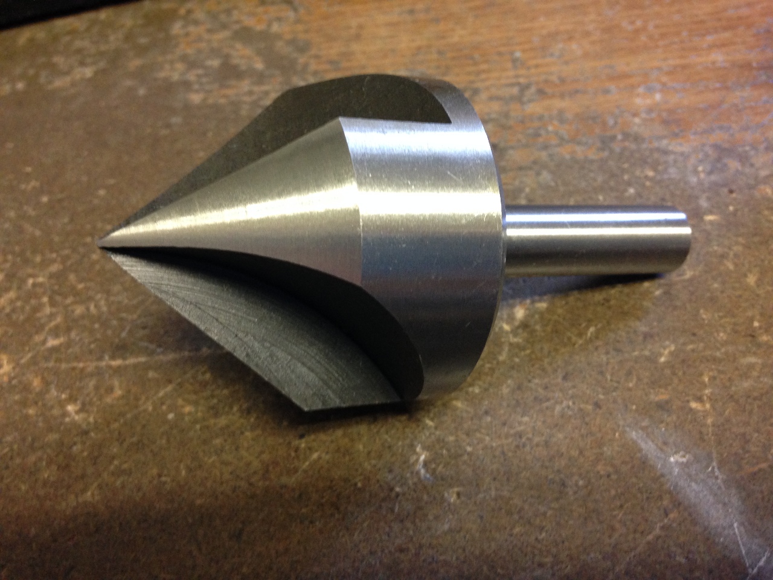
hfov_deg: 55.4
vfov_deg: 42.9
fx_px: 737
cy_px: 290
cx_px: 386
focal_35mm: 33
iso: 250
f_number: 2.4
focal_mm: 4.12
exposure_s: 1/20
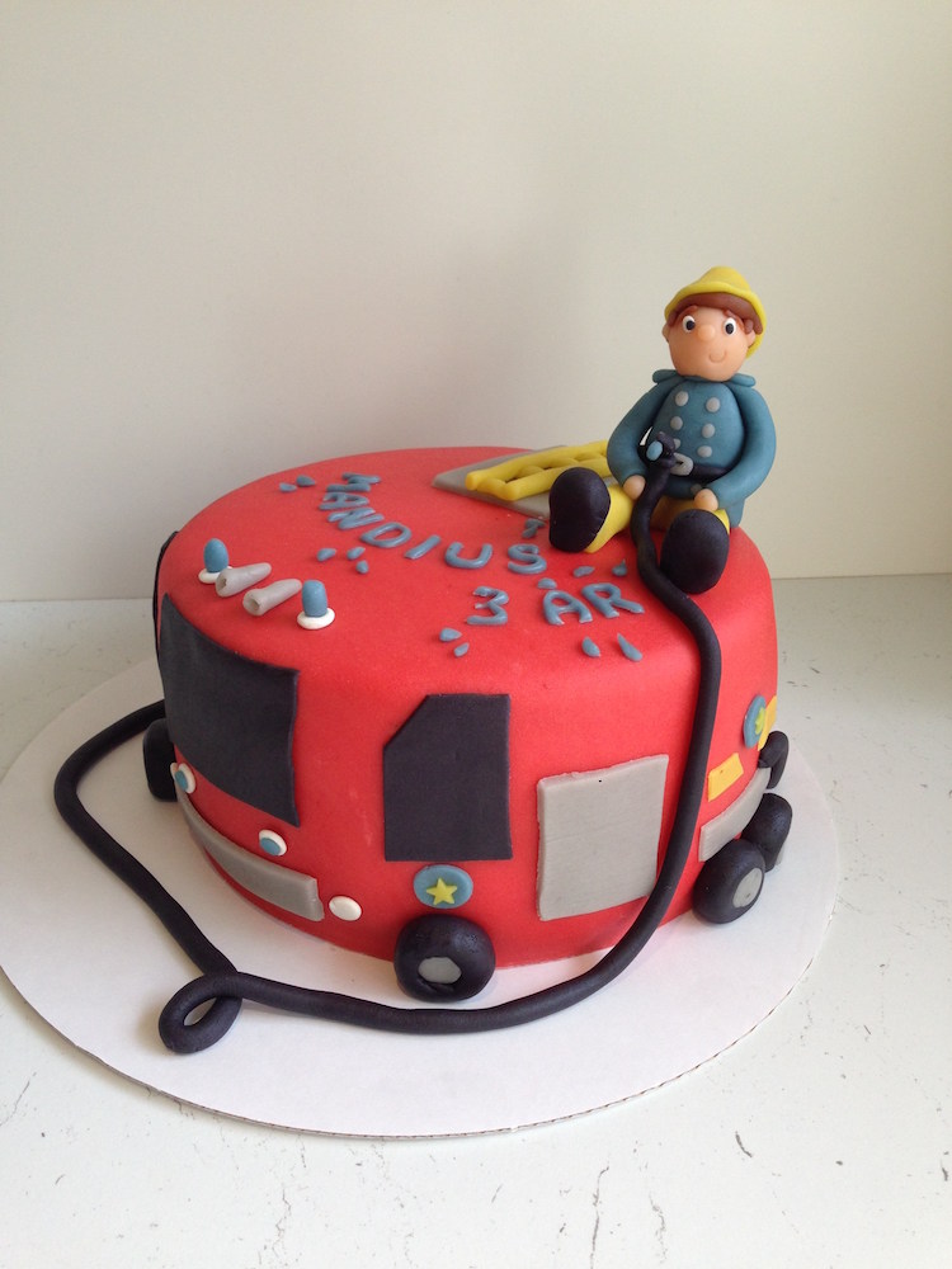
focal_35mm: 33
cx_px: 476
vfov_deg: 55.4
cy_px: 634
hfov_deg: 42.9
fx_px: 1210
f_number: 2.4
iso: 64
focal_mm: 4.12
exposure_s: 1/60
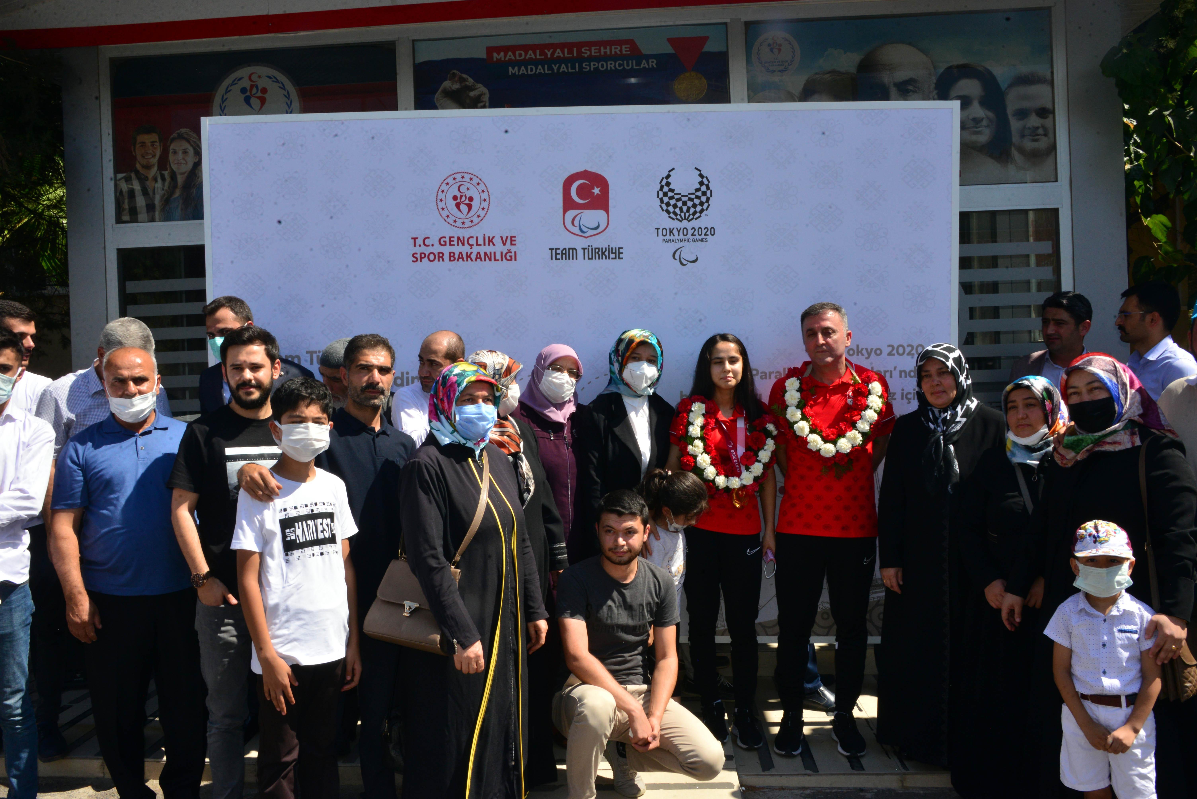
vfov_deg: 41.1
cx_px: 598
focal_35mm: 32
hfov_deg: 58.7
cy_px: 400
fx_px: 1064
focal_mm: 32
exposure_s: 1/200
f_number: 22
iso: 800
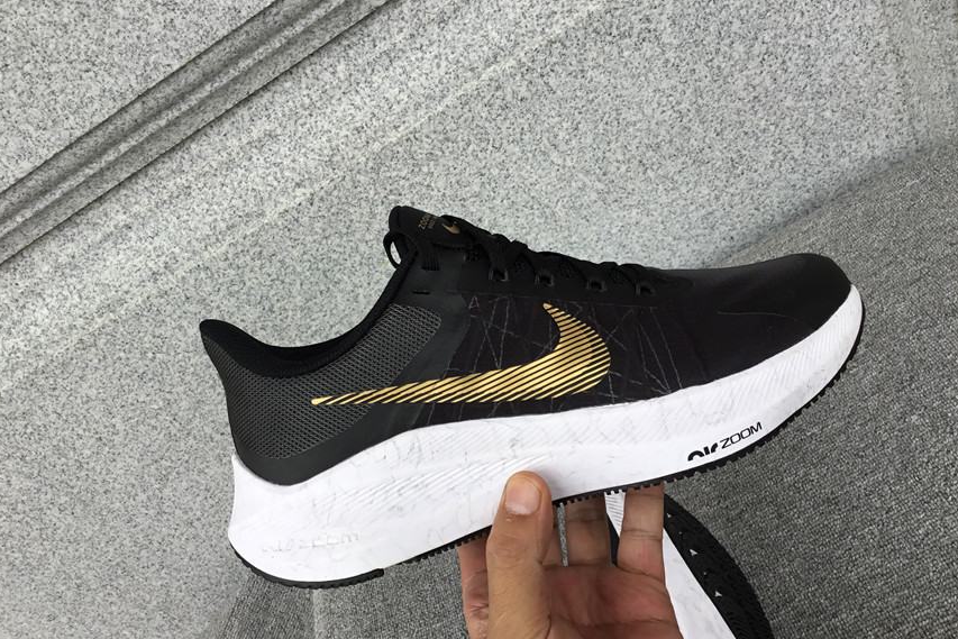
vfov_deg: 38.9
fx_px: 905
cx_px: 482
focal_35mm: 34
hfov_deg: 55.8
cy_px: 353
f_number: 2.4
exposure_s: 1/208
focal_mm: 3.3
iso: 25
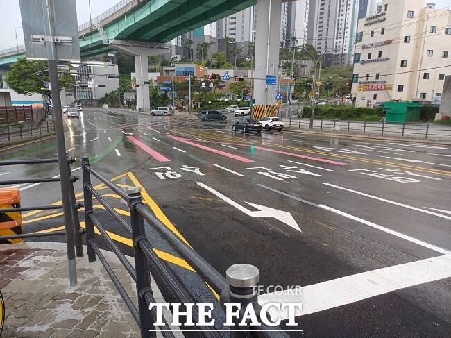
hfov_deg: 69.4
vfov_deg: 54.8
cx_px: 226
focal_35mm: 25
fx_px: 326
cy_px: 169
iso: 50
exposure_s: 1/60
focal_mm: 4.65
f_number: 1.8
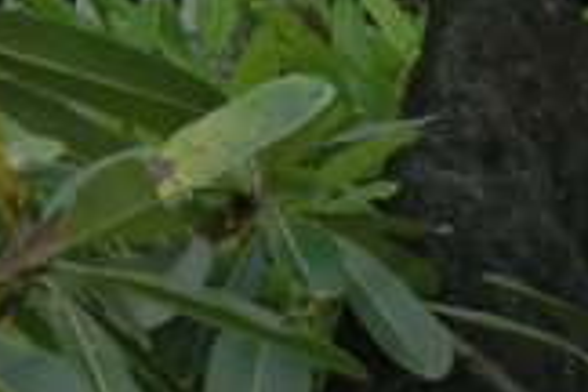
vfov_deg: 5.8
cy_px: -323
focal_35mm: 233
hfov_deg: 8.4
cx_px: -592
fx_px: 3809
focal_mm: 35
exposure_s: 1/320
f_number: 9
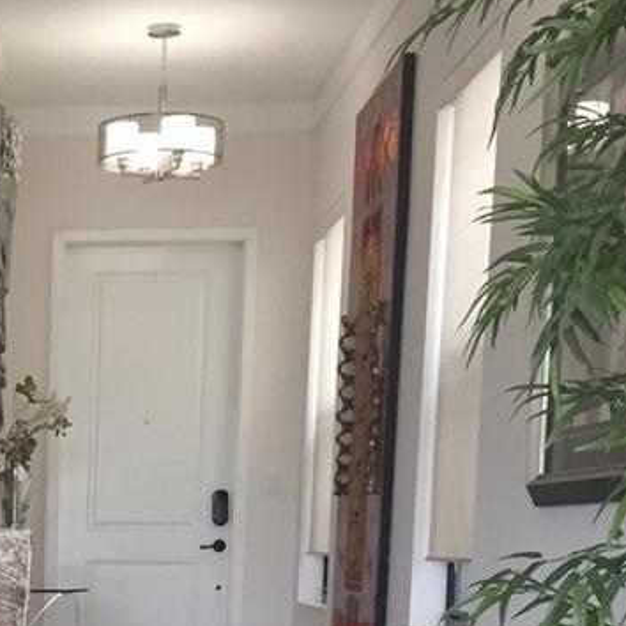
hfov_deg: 18.7
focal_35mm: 87
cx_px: -164
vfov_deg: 18.6
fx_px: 1780
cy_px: 806
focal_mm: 4.15
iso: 50
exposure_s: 1/30
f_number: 2.2
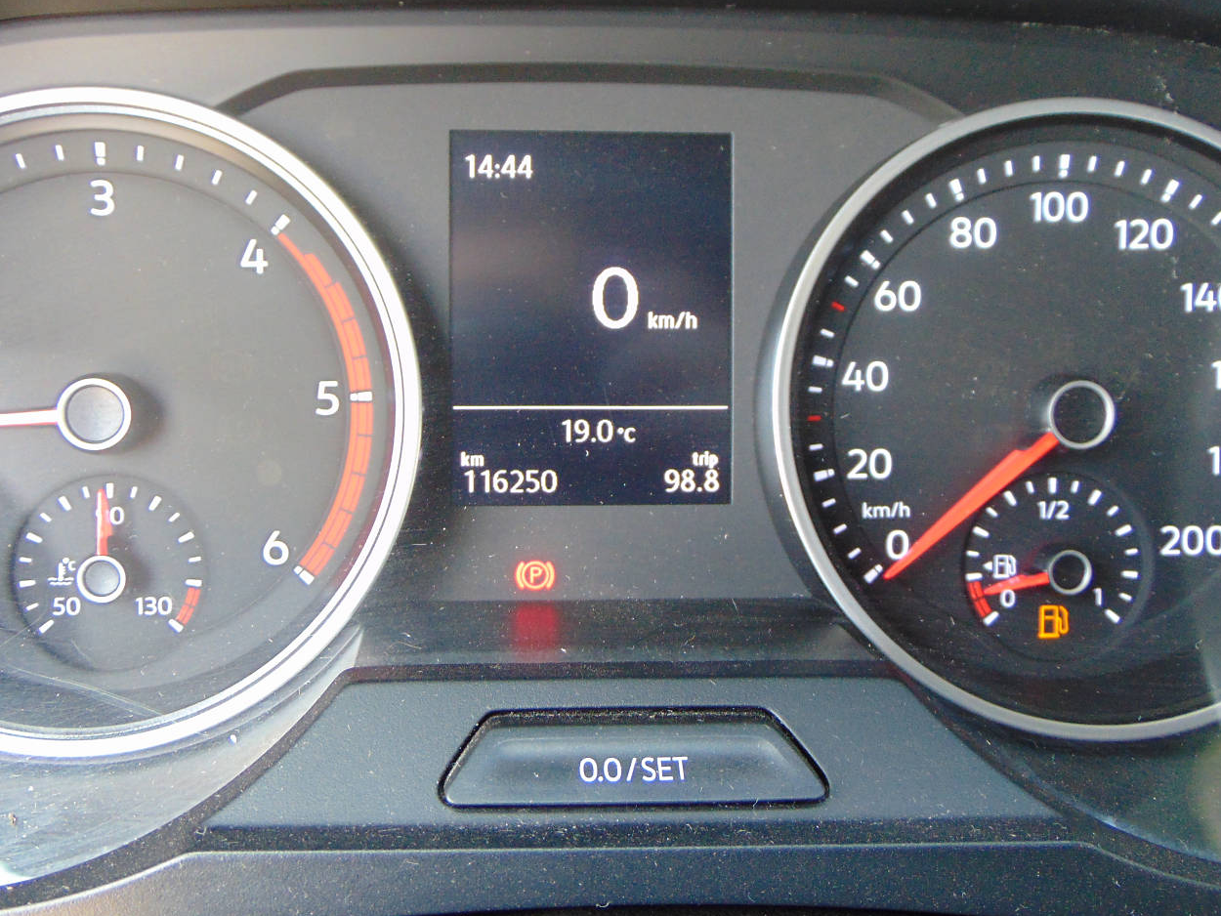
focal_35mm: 32
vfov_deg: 44.2
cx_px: 547
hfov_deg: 56.7
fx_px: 1129
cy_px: 450
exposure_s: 1/30
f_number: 3
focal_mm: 4.5
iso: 200
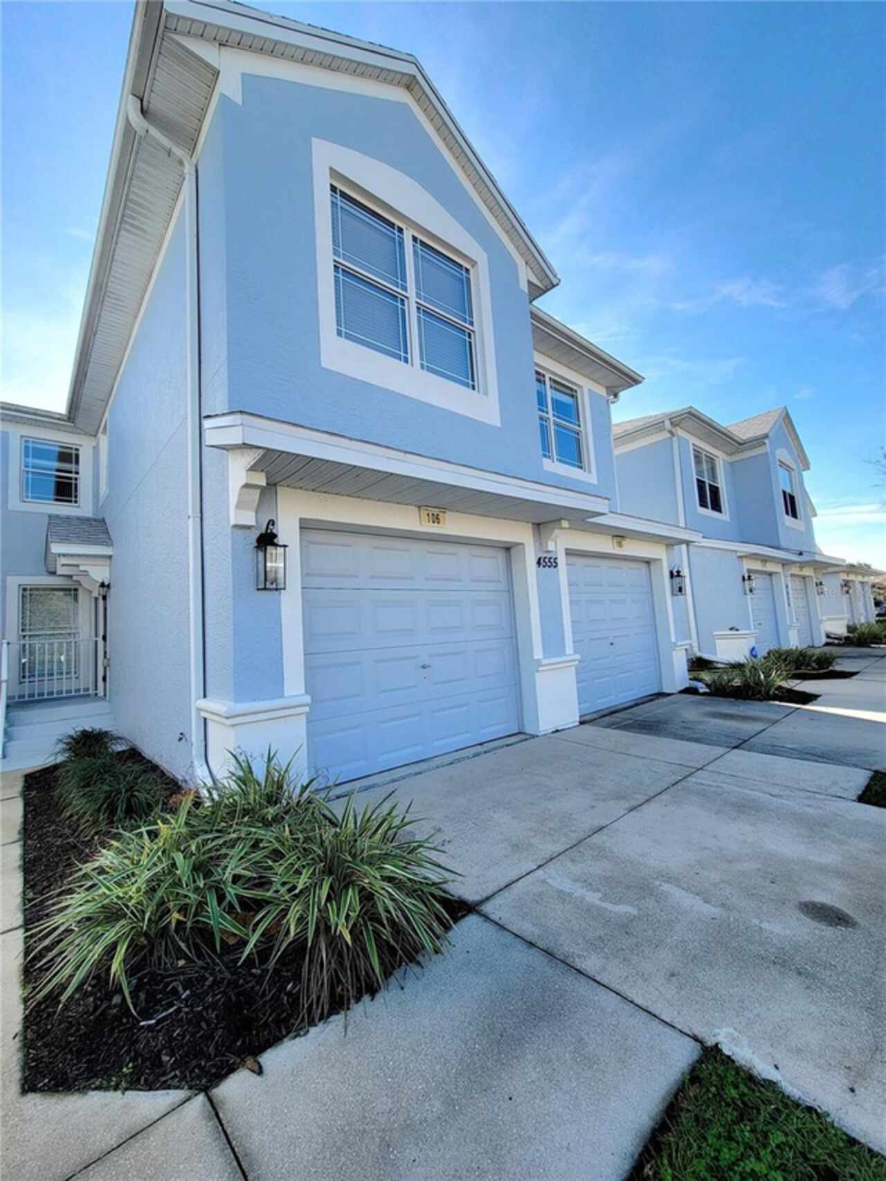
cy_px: 590
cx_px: 443
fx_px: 444
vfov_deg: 106.2
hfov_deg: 89.9
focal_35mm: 13
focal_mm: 2.2
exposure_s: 1/769
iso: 50
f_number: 2.2
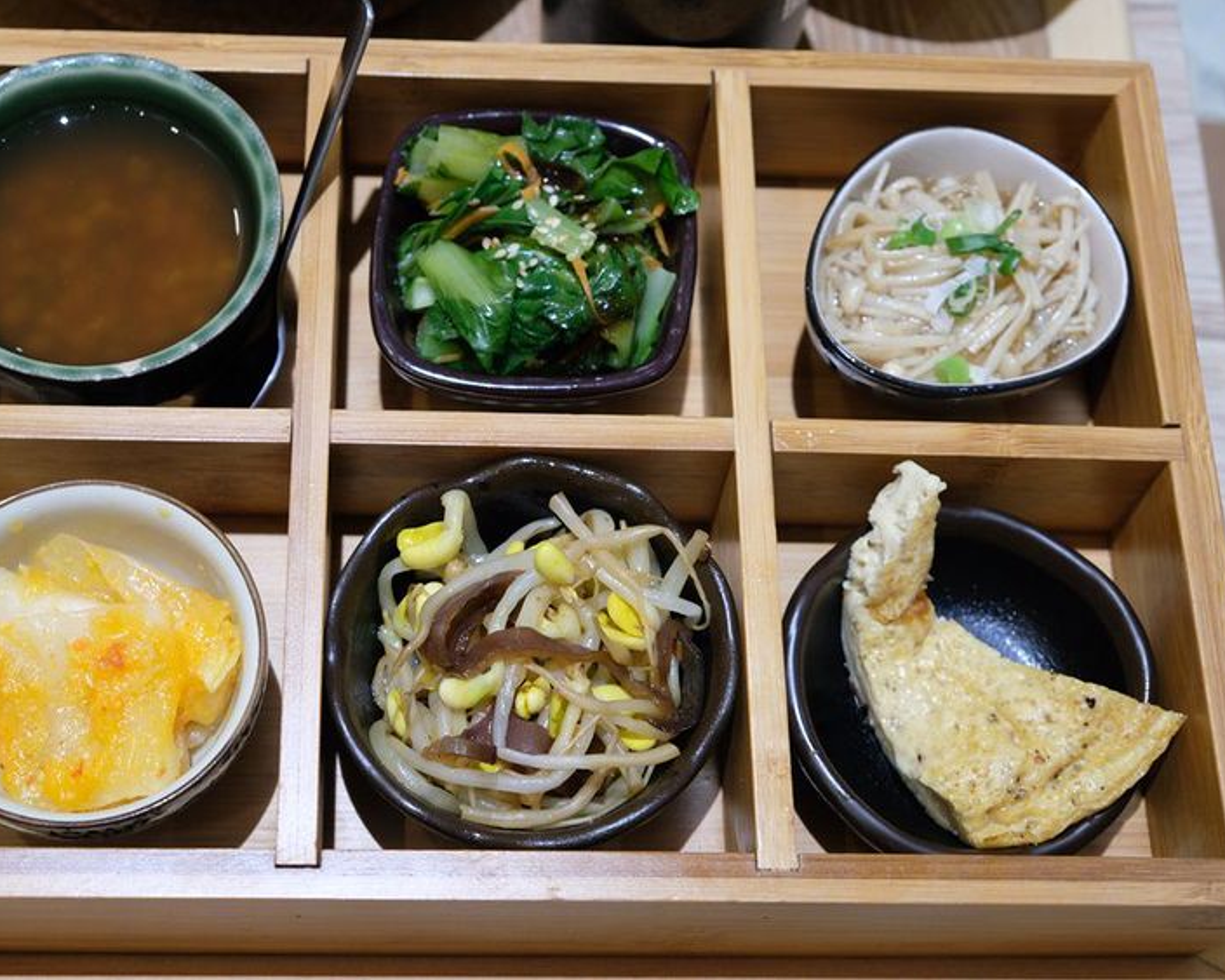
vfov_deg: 29.7
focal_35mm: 51
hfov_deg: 36.6
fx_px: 1849
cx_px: 512
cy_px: 489
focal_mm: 30.2
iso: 800
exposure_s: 1/42
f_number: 4
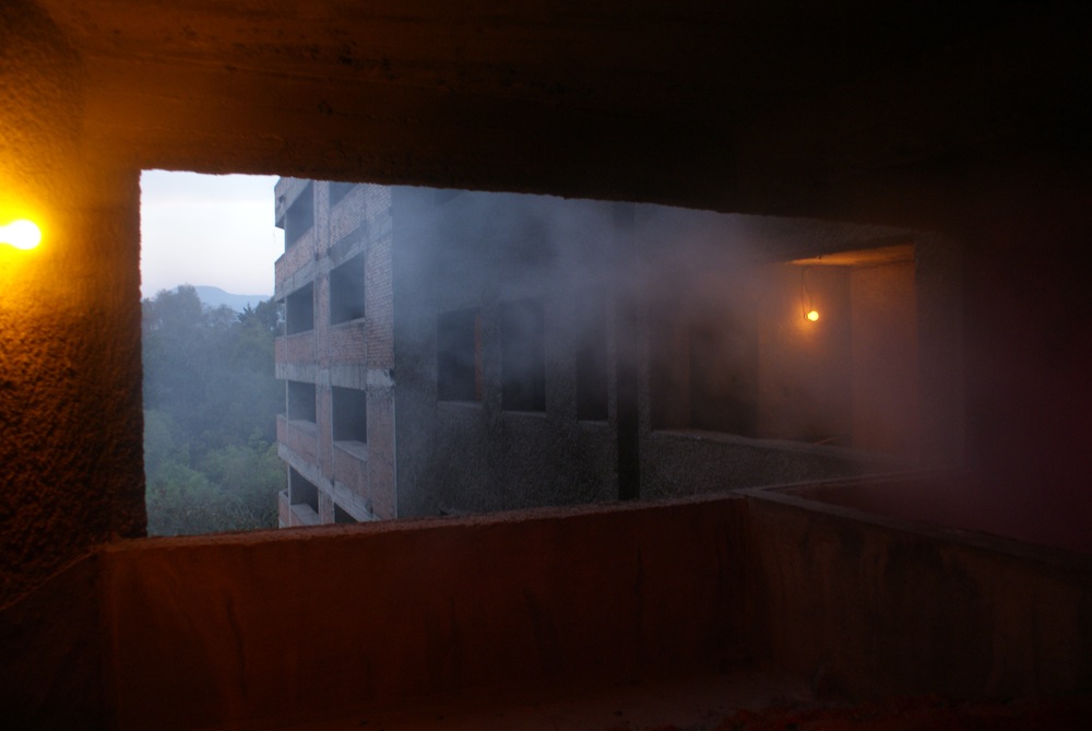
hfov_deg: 67.3
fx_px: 820
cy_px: 366
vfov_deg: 48.0
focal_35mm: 27
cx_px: 546
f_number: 3.5
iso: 400
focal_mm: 18
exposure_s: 1/5
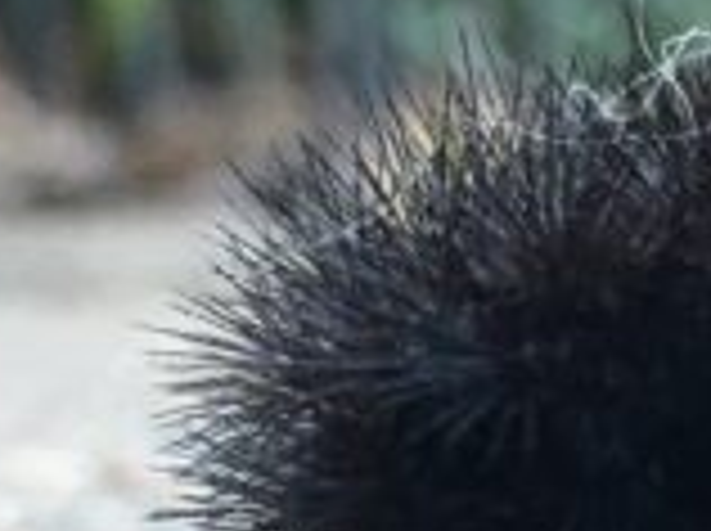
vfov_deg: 10.4
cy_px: 486
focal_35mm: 141
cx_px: 576
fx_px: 2892
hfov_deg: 13.9
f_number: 2.2
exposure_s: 1/15
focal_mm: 4.15
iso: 32
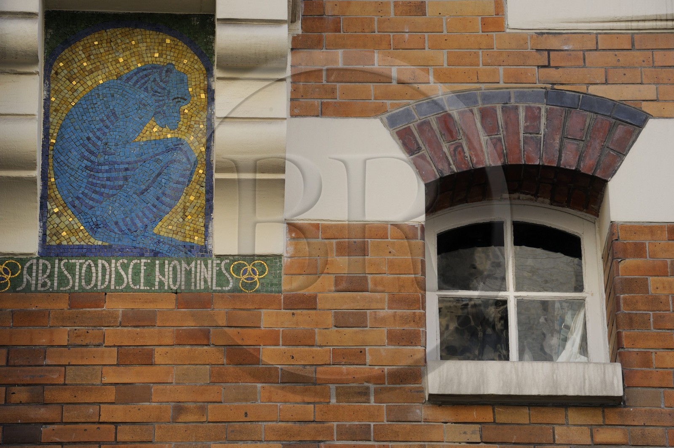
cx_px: 337
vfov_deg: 9.1
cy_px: 224
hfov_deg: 13.7
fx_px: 2806
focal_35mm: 150
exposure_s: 1/160
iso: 400
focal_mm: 150
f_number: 9
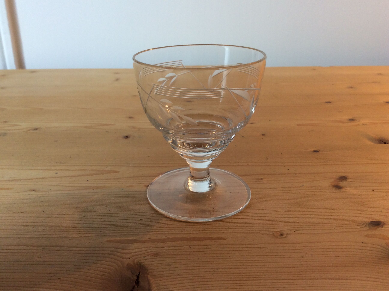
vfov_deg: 44.1
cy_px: 146
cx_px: 194
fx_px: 359
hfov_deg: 56.9
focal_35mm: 32
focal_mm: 3.3
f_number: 2.4
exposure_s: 1/50
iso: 50
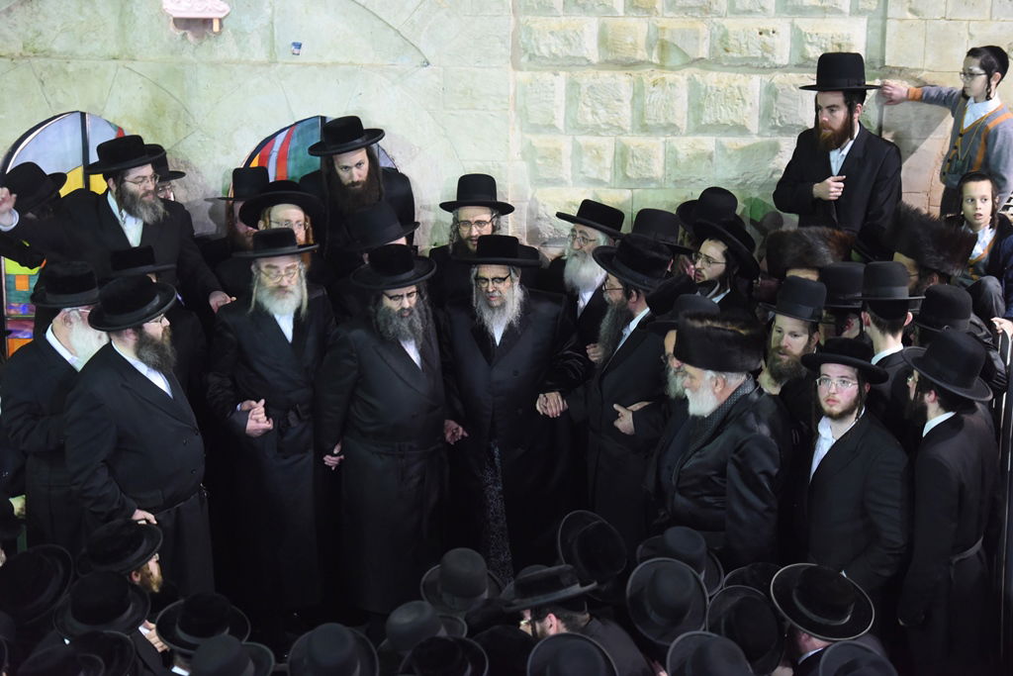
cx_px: 506
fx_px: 3152
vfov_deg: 12.2
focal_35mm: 112
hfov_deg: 18.3
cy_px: 338
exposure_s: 1/60
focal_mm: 112
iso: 4000
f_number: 2.8
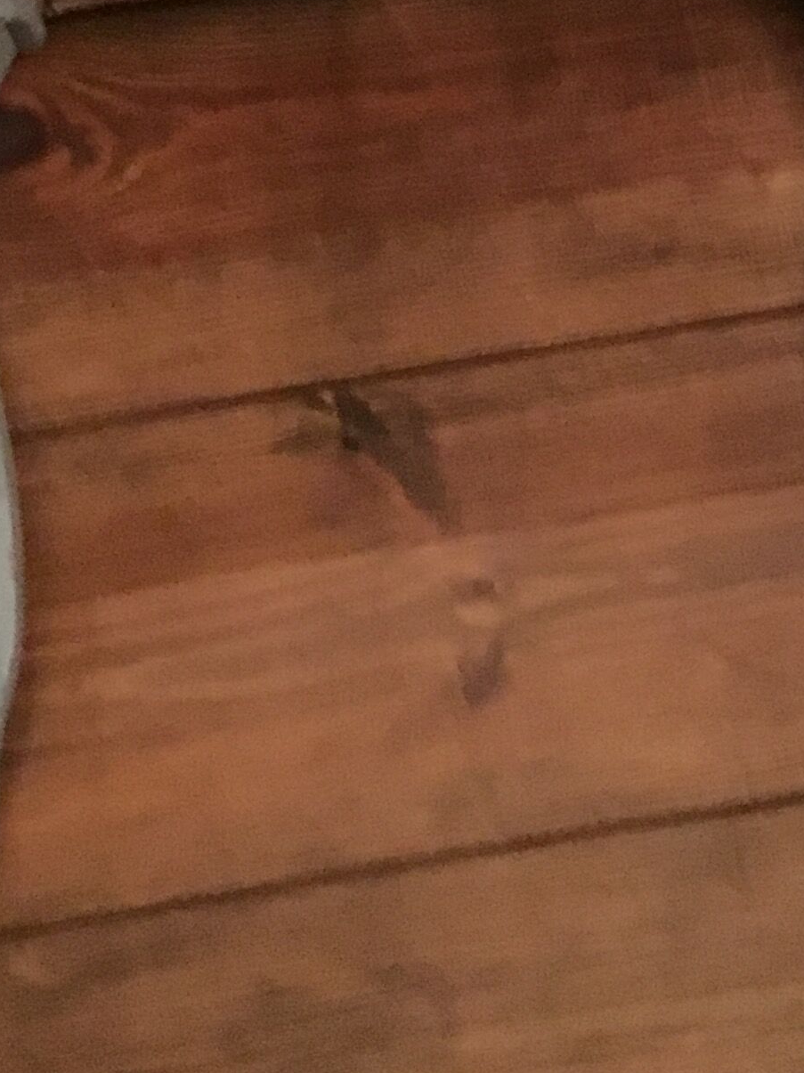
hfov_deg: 17.6
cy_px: -134
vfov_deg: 21.9
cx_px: 386
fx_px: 2603
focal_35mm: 84
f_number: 2.4
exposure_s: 1/17
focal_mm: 3.3
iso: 500
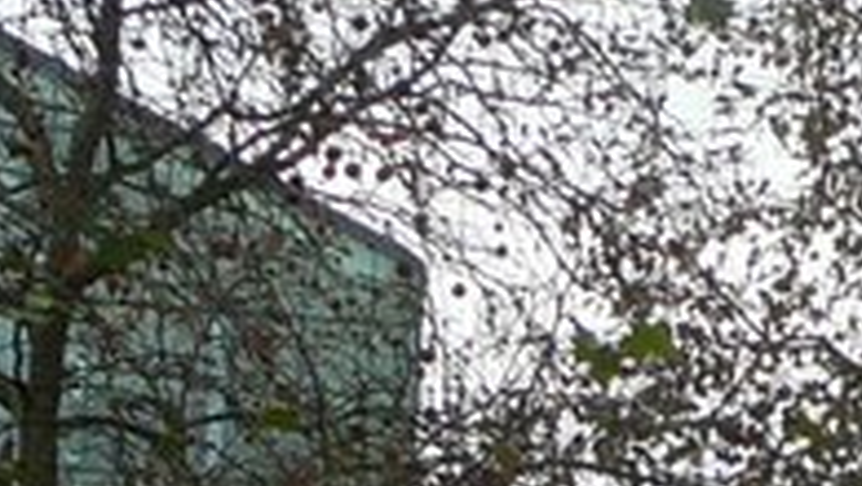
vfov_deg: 4.9
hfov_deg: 8.4
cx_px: 1910
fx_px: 5489
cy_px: 1184
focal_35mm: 240
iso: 80
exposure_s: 1/320
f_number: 3.2
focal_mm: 6.4
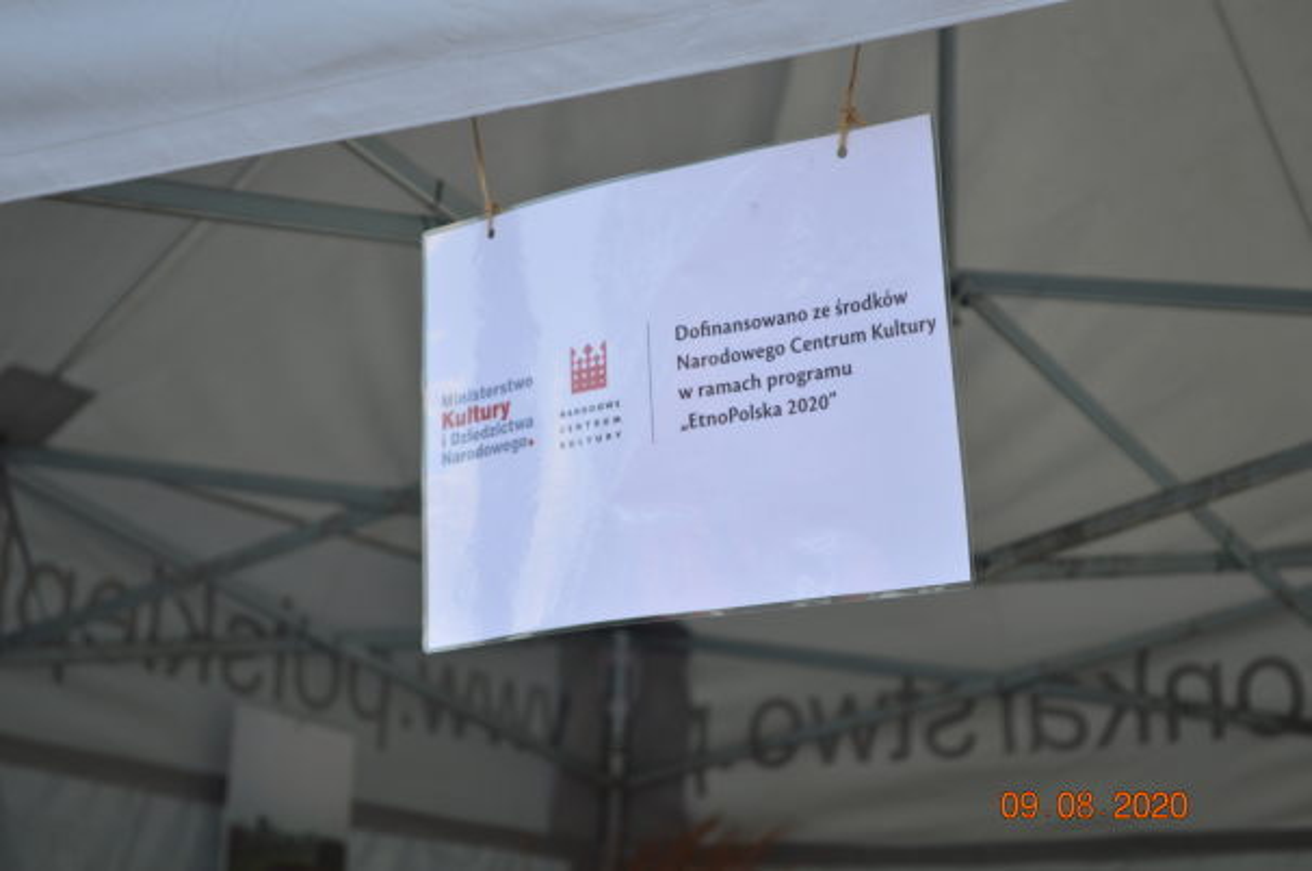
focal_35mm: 82
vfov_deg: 16.5
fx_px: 3002
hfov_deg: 24.7
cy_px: 436
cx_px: 656
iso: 100
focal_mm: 55
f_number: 6.3
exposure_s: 1/100
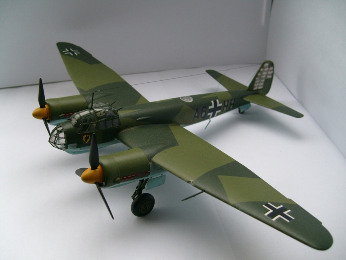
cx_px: 173
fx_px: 350
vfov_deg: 40.7
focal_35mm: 35
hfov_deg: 52.6
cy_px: 130
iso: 80
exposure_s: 1/60
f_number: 2.8
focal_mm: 5.8
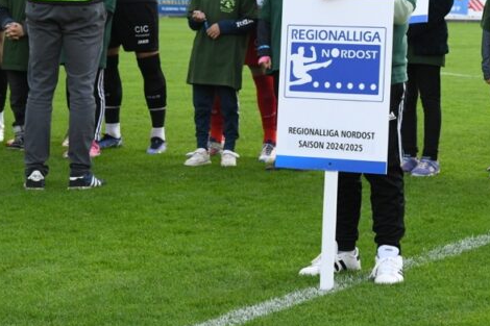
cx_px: 378
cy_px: 34
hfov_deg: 15.1
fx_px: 1837
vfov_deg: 10.1
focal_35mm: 135
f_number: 8
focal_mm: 62
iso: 2000
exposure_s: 1/800
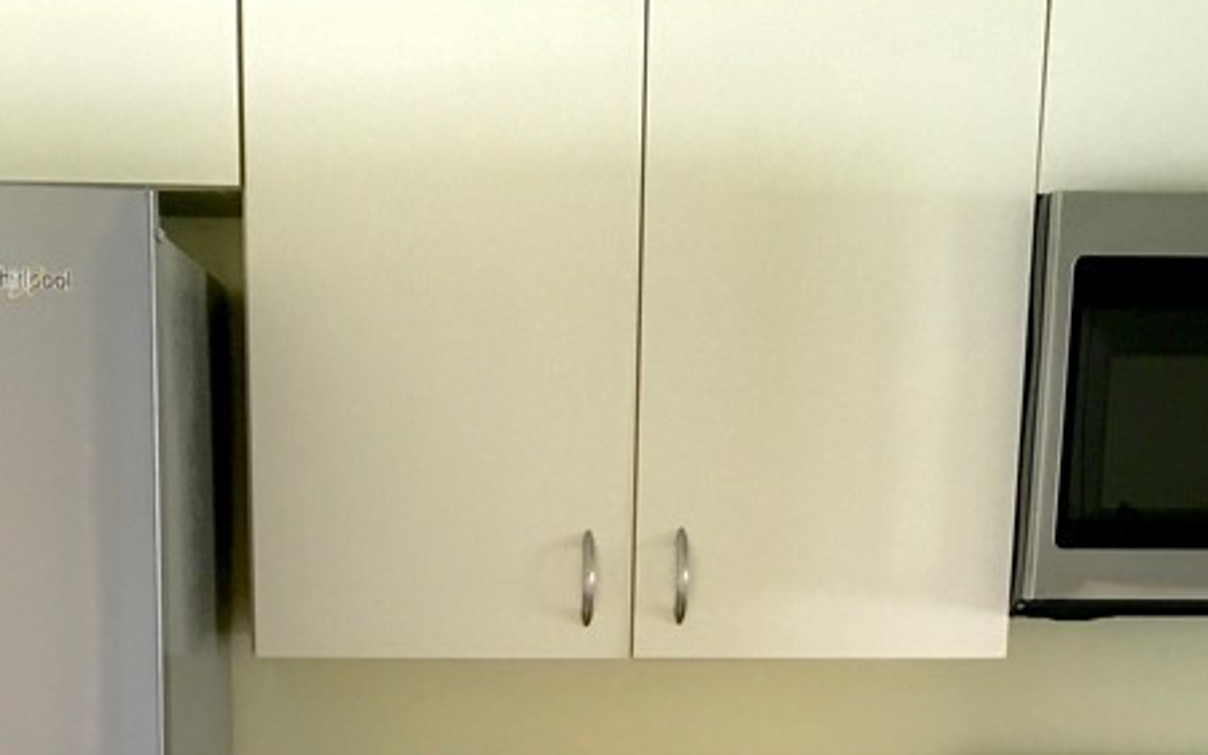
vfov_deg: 17.4
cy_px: 1002
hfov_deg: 29.3
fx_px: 2304
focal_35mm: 70
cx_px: 497
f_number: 2.2
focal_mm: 4.15
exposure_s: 1/30
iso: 100
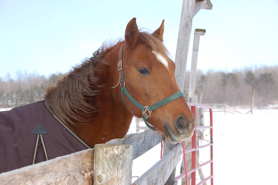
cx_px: 139
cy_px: 92
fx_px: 463
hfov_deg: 33.4
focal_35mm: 60
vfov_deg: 22.6
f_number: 5.6
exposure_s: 1/500
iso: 220
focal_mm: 40
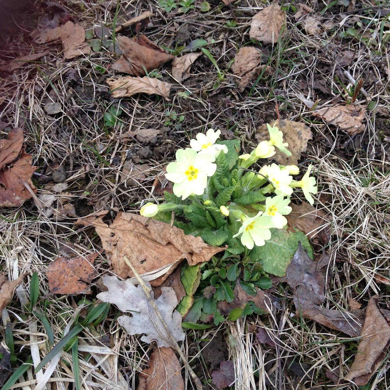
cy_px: 196
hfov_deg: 39.8
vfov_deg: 40.0
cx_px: 236
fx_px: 535
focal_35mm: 42
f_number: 2.4
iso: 50
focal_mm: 4.28
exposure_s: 1/205
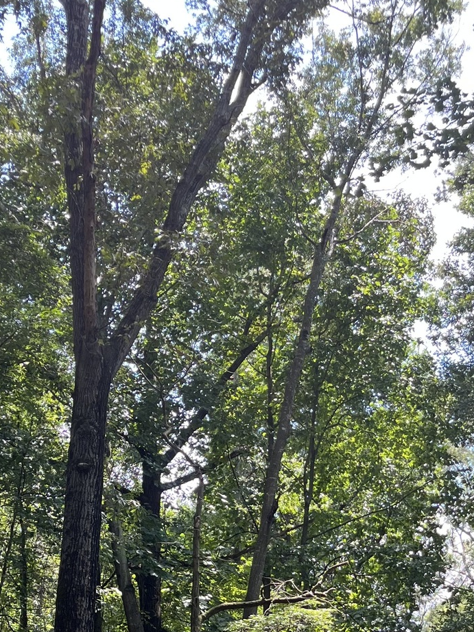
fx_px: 1187
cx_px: 358
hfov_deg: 22.4
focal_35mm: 65
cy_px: 616
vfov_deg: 28.2
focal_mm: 5.1
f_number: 1.6
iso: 40
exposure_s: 1/257
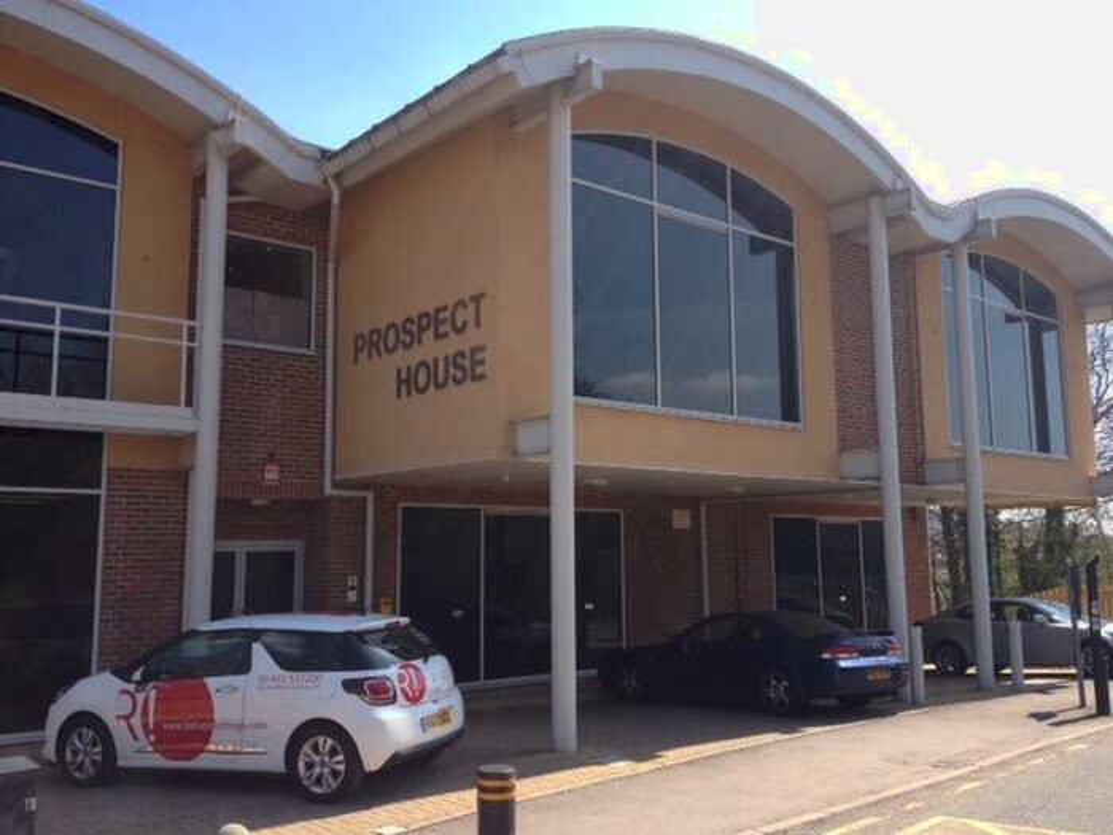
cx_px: 556
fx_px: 1125
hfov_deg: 52.6
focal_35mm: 35
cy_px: 418
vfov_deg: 40.7
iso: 50
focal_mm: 4.28
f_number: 2.4
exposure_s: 1/876
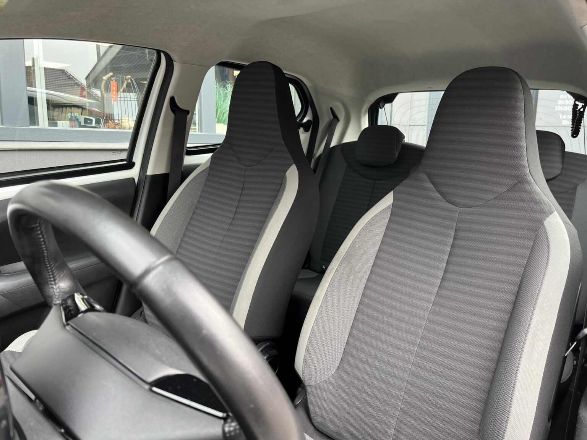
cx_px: 294
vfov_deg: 53.1
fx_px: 441
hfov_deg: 67.3
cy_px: 220
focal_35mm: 26
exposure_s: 1/121
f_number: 1.6
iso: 125
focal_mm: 5.1
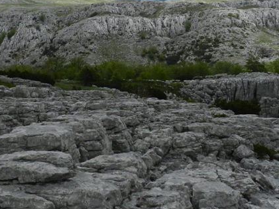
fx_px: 451
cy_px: 40
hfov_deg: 34.3
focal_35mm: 56
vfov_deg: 25.6
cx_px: 121
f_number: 4.5
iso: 160
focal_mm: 4
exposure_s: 1/1000
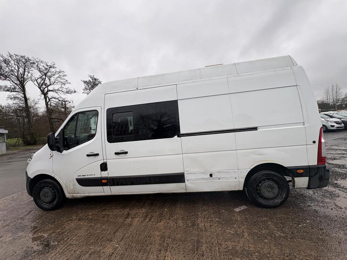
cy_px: 130
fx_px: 140
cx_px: 174
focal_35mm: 14
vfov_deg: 85.7
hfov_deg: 102.1
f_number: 2.2
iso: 40
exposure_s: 1/99
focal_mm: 2.22
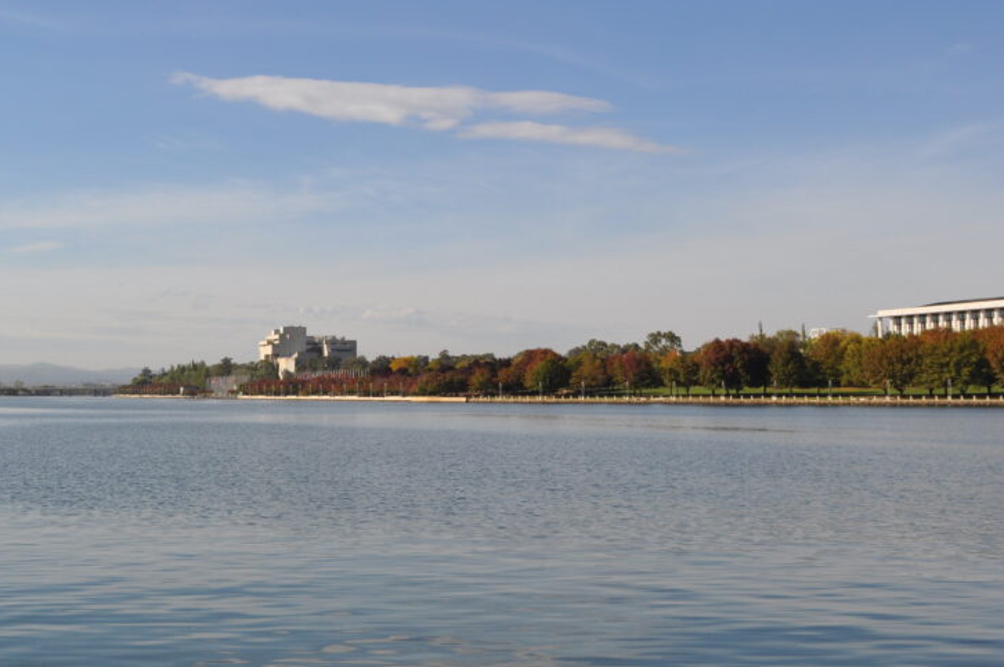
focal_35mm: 55
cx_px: 318
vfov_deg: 24.5
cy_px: 302
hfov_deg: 35.9
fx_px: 1532
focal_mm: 26
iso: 200
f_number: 10
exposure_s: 1/400
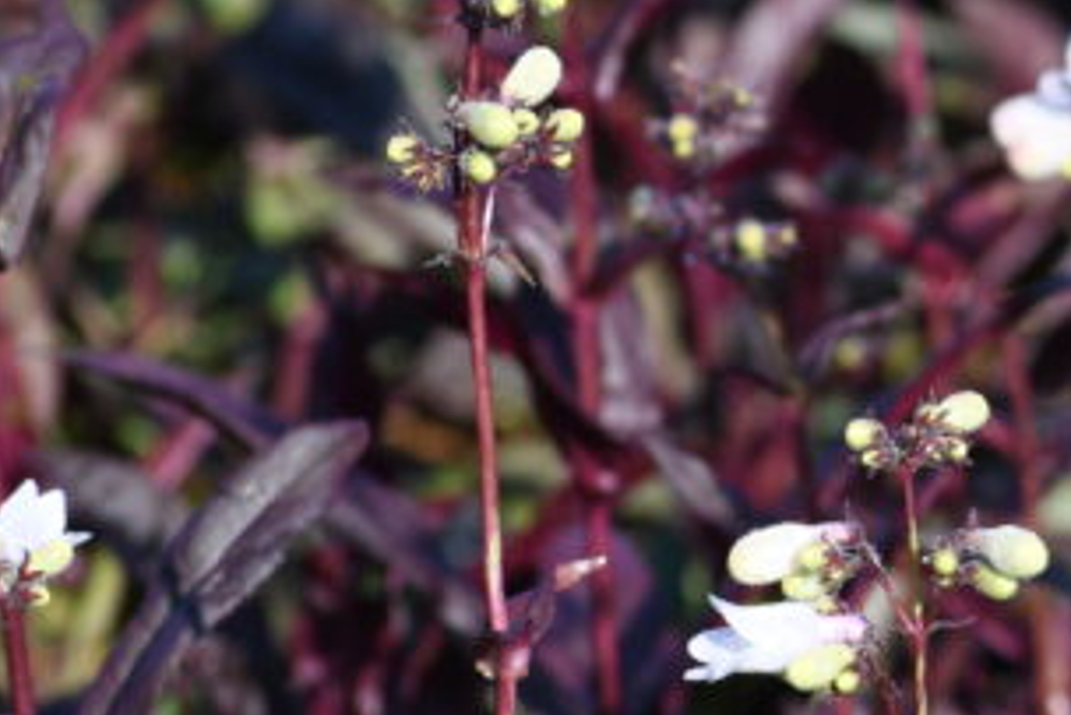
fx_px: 20239
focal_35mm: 680
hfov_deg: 3.0
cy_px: 104
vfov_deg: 2.0
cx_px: 1318
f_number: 7.1
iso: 100
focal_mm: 135
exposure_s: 1/200
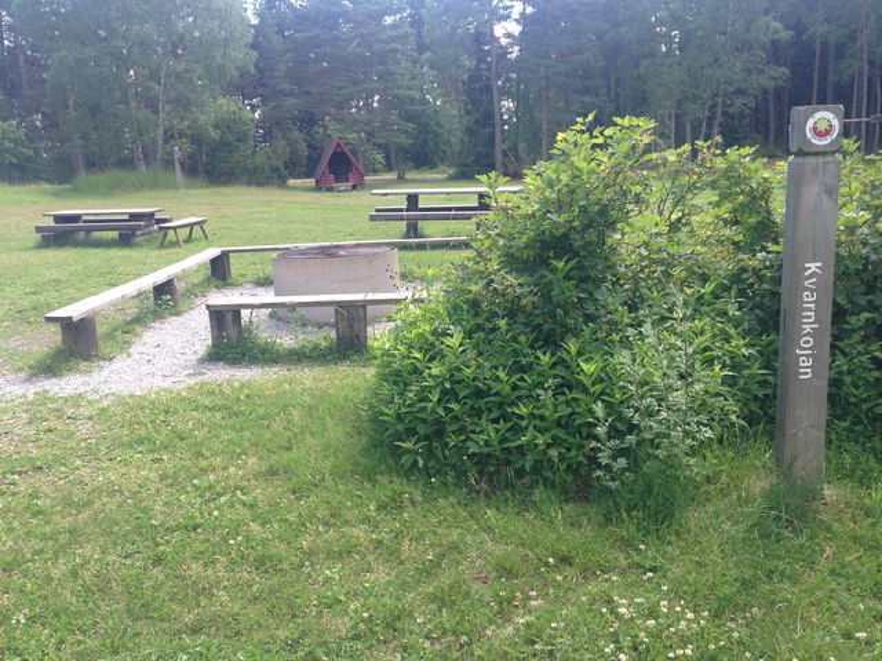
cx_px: 441
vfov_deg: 42.9
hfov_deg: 55.4
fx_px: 841
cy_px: 330
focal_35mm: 33
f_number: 2.4
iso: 50
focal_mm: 4.12
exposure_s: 1/278
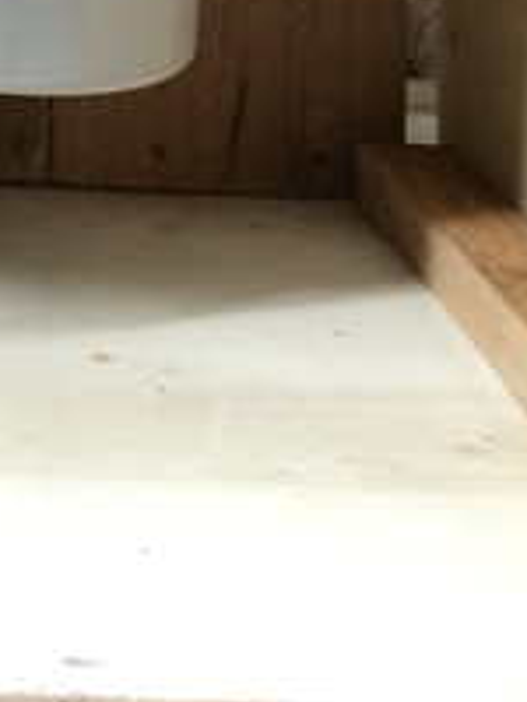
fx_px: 2355
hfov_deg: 12.1
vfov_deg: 14.4
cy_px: -670
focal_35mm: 116
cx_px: -299
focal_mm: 4.15
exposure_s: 1/33
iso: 200
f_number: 2.2
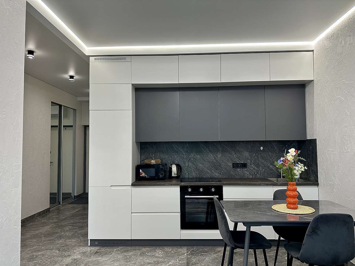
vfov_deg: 56.8
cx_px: 178
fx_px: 246
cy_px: 133
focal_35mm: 24
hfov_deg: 71.6
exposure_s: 1/121
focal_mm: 6.86
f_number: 1.78
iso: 80
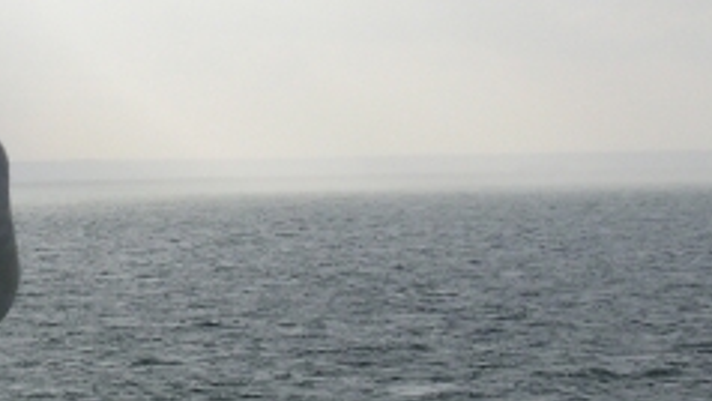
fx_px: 4664
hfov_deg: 8.7
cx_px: -24
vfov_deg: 4.9
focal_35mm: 247
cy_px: 142
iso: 100
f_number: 8
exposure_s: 1/350
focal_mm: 18.6
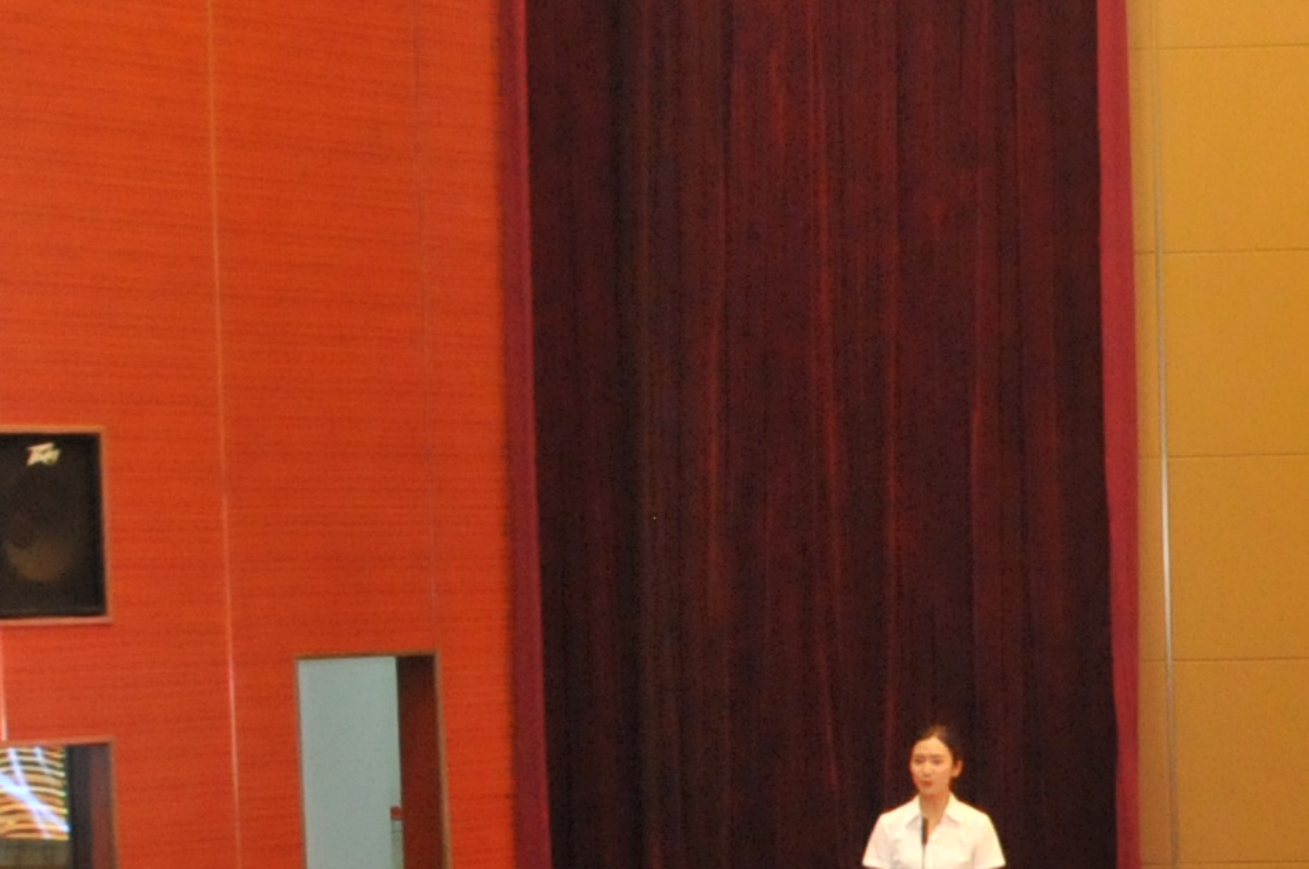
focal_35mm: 122
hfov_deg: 14.6
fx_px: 4430
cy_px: 720
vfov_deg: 11.2
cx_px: 2385
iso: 1600
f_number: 5
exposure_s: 1/60
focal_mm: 18
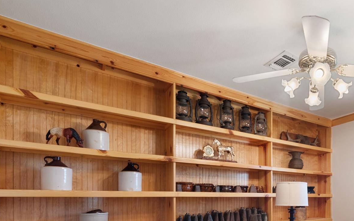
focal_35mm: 25
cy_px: 200
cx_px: 273
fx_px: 241
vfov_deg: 44.7
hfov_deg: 67.1
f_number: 8
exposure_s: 1
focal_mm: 14
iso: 400
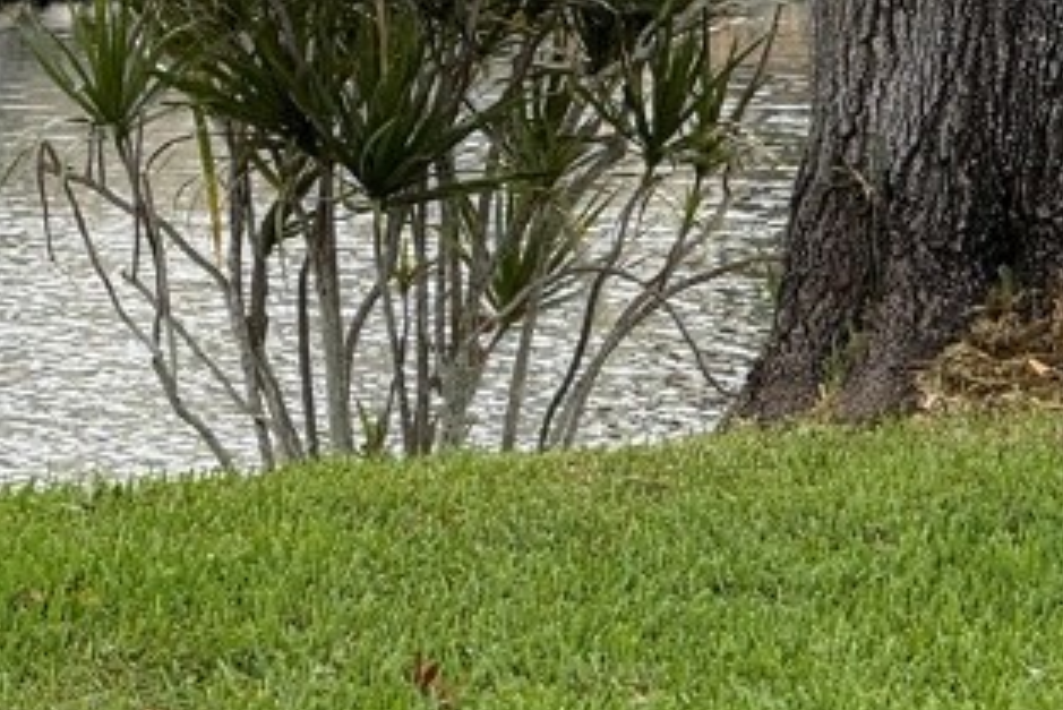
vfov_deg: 3.4
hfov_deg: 5.0
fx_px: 12052
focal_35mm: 408
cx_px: 1284
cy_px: 48
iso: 50
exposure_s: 1/767
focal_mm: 15.66
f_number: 2.8
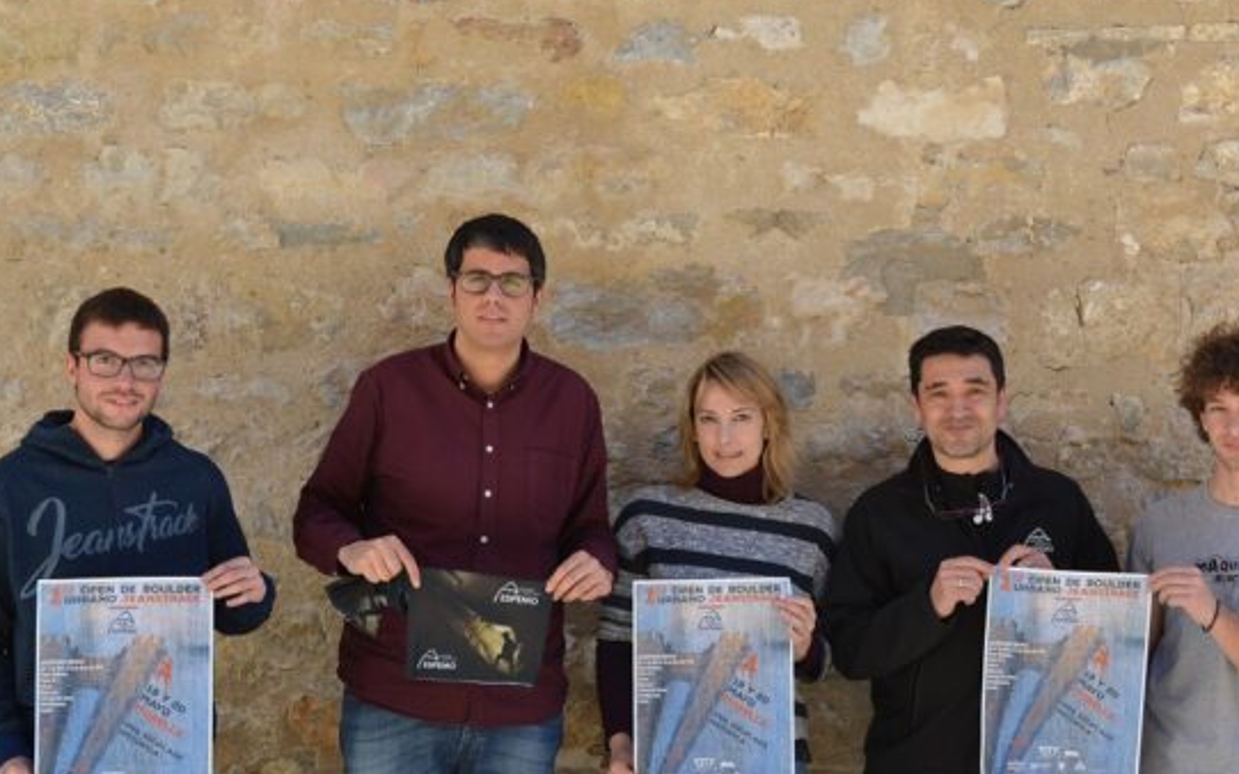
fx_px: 2127
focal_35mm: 63
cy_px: 500
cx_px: 639
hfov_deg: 32.5
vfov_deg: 20.6
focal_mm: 32
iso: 200
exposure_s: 1/200
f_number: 7.1
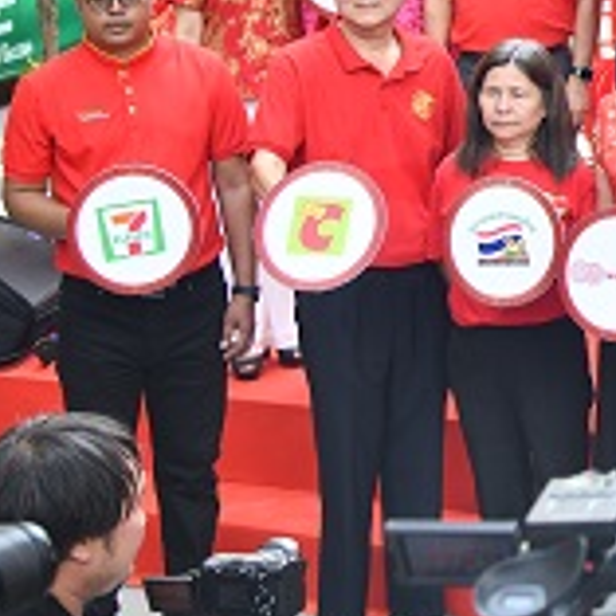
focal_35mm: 121
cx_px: 950
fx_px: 2436
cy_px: -75
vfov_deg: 14.1
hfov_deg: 13.5
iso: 560
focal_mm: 40
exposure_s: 1/250
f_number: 5
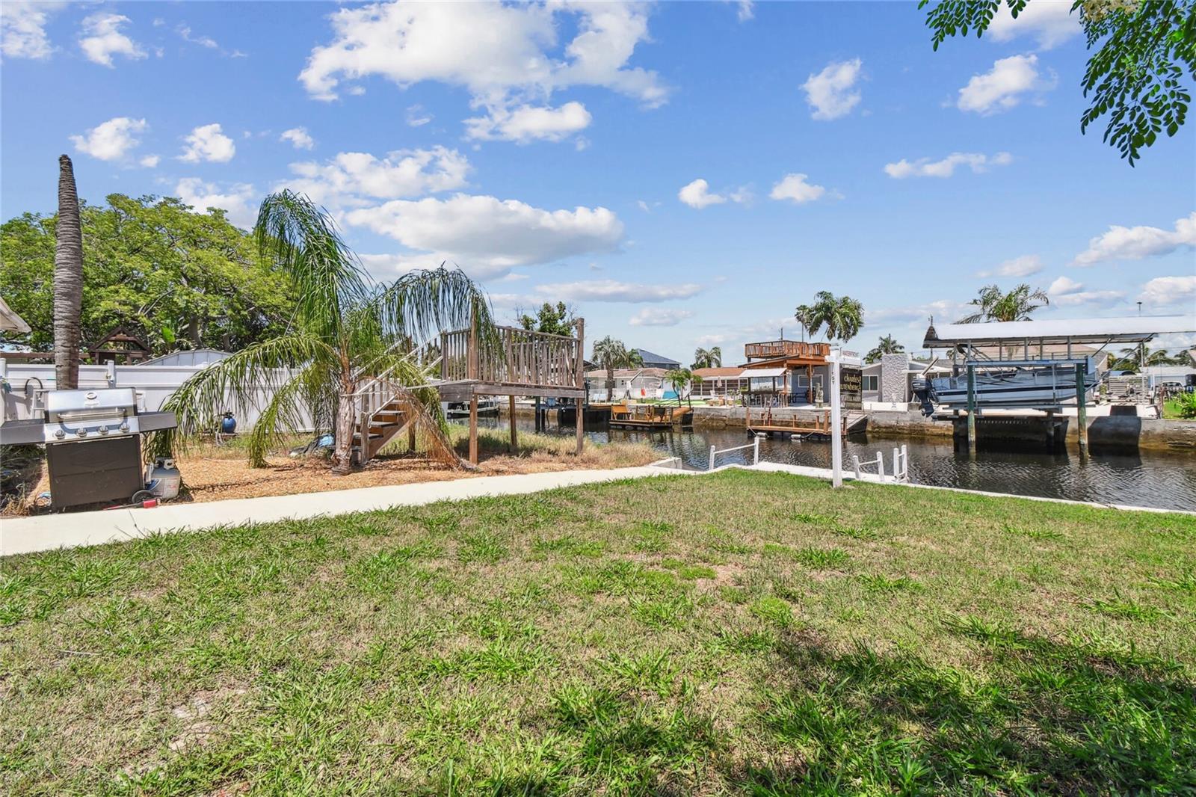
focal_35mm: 15
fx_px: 498
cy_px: 398
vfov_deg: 77.3
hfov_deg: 100.4
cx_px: 598
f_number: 7.1
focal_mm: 10
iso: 100
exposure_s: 1/125
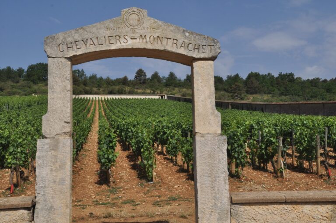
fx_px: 364
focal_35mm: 39
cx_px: 168
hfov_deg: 49.6
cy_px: 112
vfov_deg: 34.1
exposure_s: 1/500
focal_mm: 26
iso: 250
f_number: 11
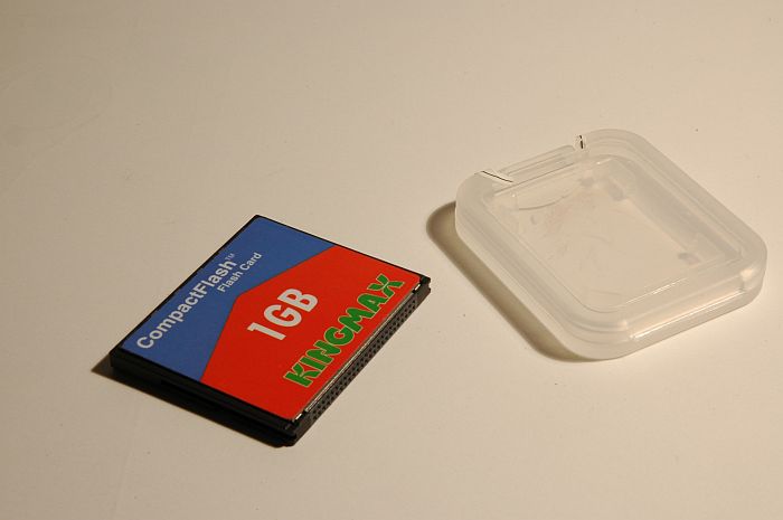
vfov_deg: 14.0
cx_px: 392
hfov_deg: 20.9
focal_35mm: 98
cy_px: 260
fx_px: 2118
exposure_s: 1.6
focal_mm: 65
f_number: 29
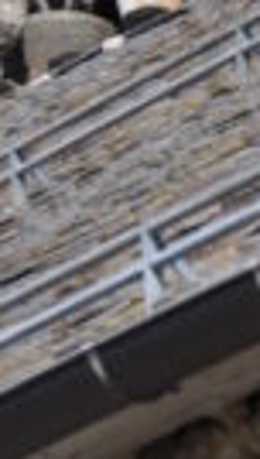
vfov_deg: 3.3
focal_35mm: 646
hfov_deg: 1.9
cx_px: -226
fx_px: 7862
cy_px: -531
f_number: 7.1
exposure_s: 1/800
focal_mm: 85
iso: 200
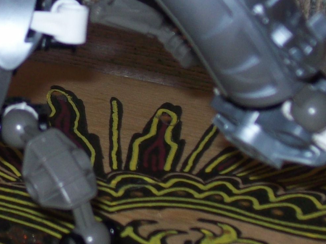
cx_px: 11
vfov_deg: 9.2
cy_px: 28
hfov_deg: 12.2
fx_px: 1515
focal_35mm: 161
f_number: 3.4
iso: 80
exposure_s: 1/84.5
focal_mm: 9.4
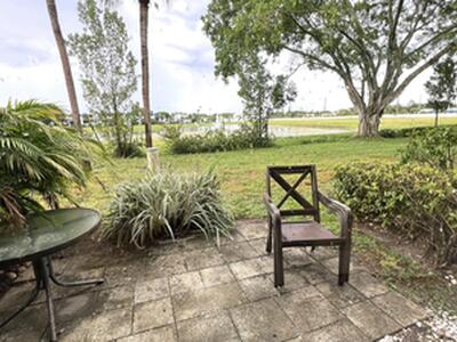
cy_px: 171
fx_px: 172
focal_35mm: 13
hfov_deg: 106.2
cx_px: 228
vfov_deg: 89.9
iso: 32
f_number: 1.8
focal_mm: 1.57
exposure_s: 1/99
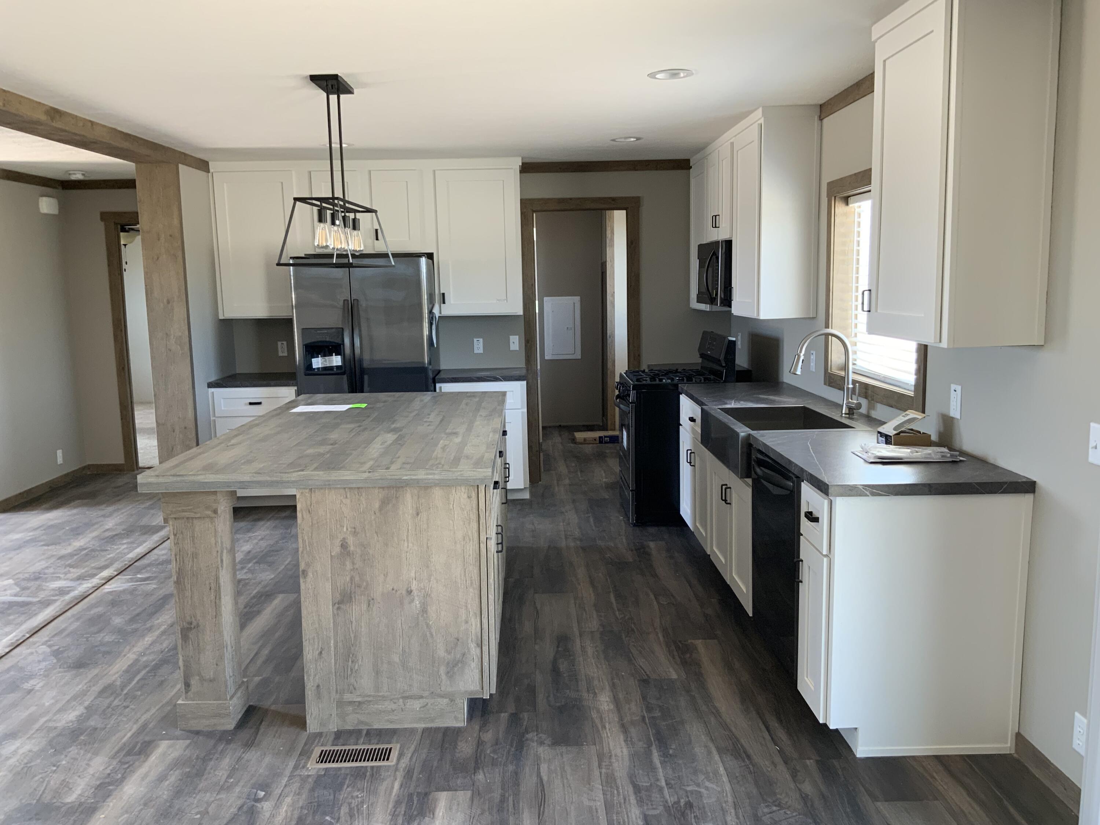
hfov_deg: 61.7
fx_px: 922
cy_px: 412
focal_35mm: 29
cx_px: 550
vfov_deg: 48.2
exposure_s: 1/85
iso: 64
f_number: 1.8
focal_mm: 3
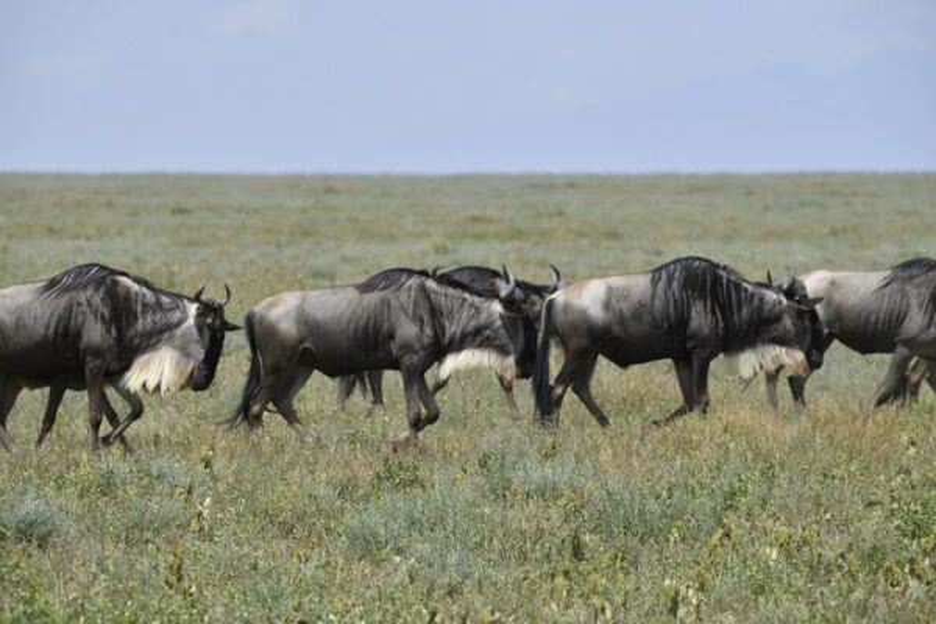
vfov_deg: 3.4
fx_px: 10399
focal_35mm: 400
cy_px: 312
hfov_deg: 5.2
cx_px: 468
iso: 100
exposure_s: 1/160
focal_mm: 400
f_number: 14
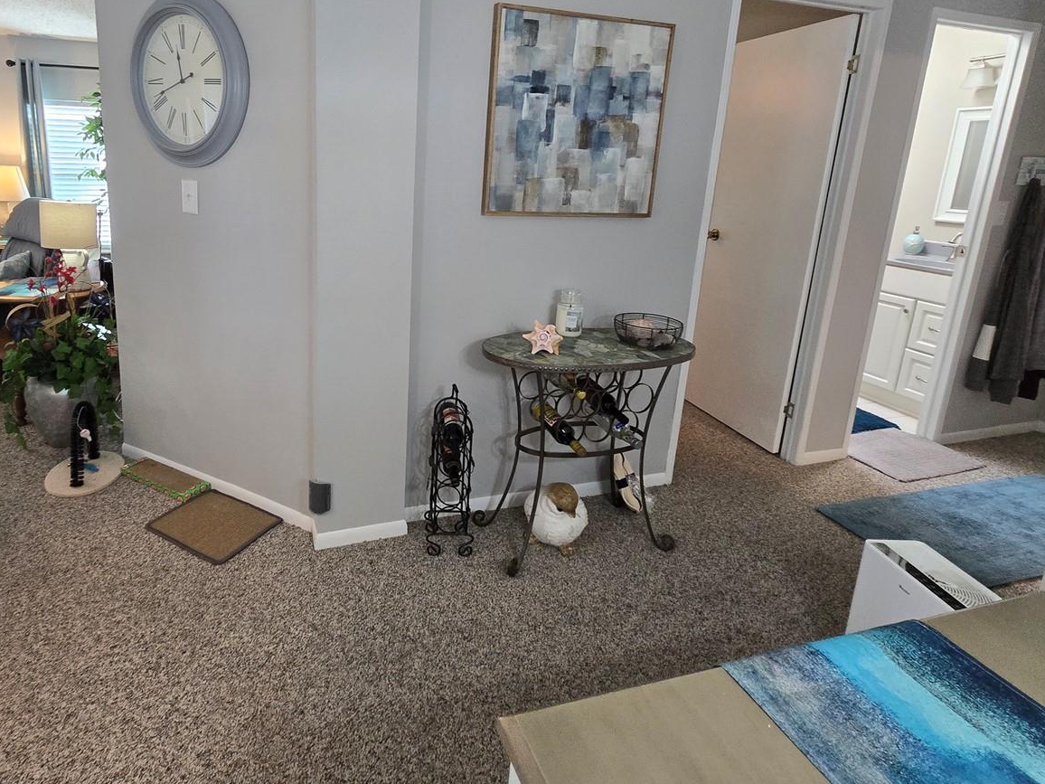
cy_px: 301
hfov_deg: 86.6
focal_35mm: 18
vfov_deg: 70.6
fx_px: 543
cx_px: 414
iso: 400
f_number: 2.2
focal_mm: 2.2
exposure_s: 1/60
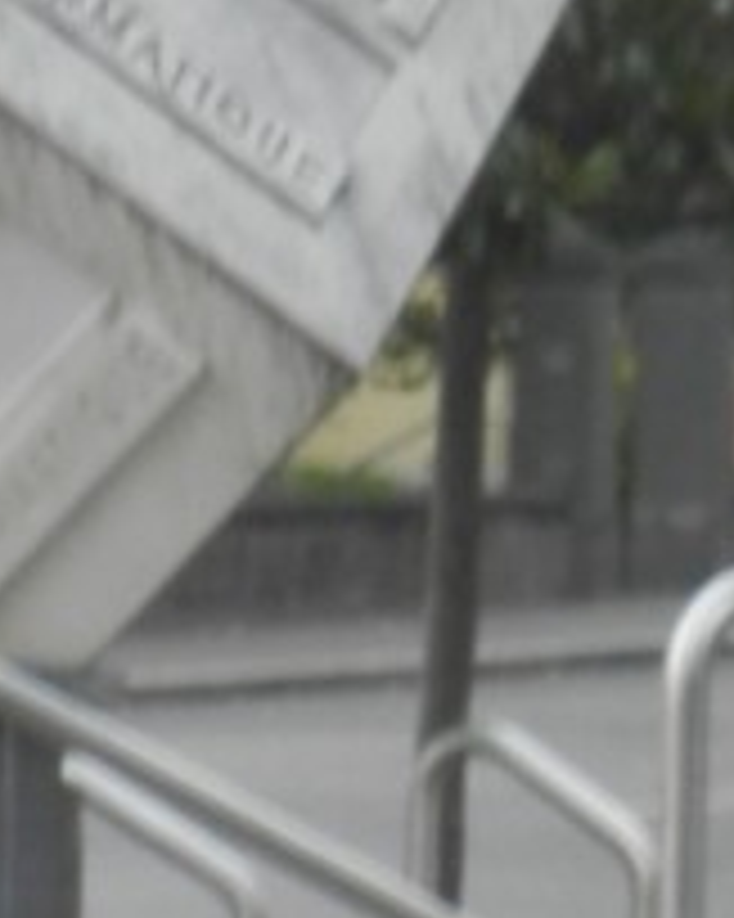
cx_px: 108
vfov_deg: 3.5
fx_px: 15164
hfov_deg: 2.8
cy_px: 608
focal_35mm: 558
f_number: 4.6
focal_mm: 27.4
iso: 200
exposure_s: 1/2.1
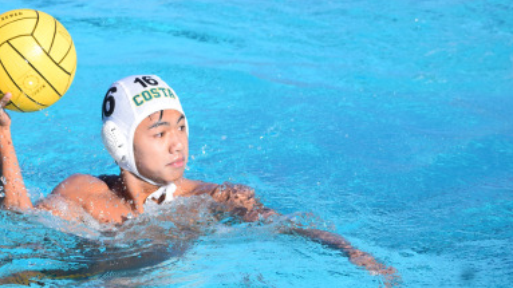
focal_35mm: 233
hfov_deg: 9.3
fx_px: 3164
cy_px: 106
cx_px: 171
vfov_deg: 5.2
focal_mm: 105
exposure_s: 1/1600
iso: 400
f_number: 6.3
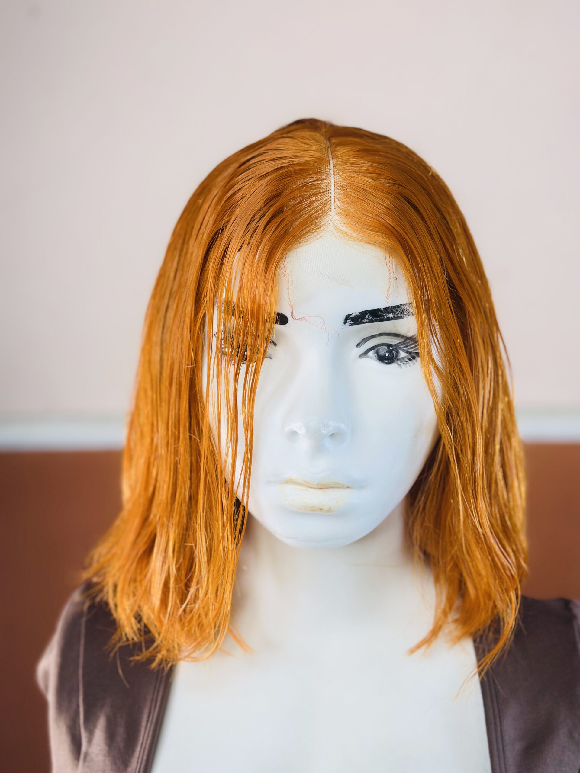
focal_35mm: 48
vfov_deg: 39.7
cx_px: 290
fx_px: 1072
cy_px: 386
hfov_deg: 30.3
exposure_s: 1/138
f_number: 1.78
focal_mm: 6.86
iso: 80
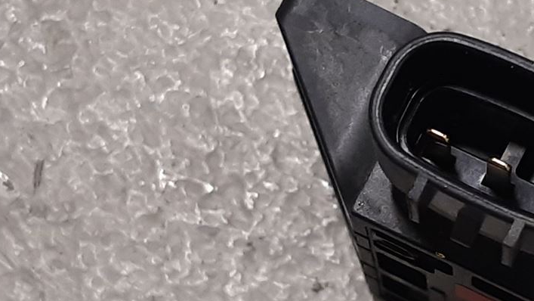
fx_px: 1161
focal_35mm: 82
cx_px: 450
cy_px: 188
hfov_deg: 25.3
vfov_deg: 14.7
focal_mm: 3.93
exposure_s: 1/50
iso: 125
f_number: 1.7
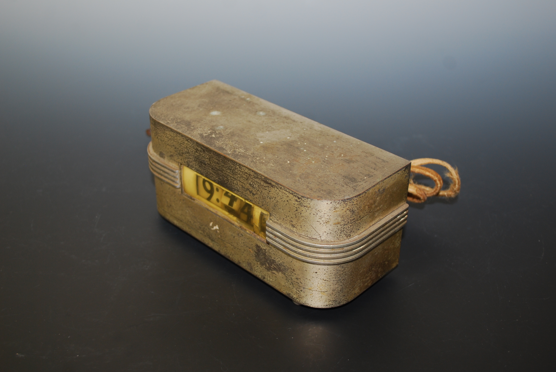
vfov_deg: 29.6
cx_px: 273
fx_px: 704
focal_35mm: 46
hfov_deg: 43.1
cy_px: 188
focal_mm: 29
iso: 200
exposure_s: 1/60
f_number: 4.8
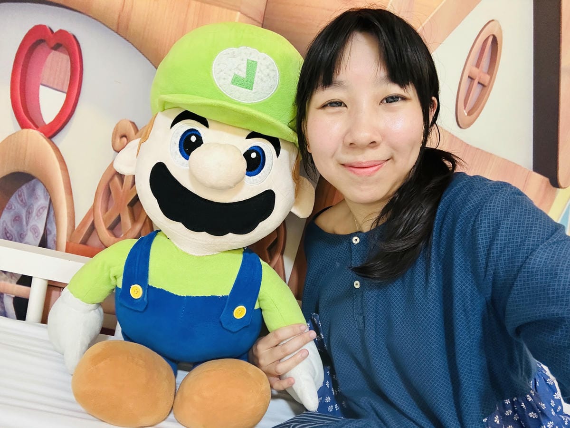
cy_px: 214
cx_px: 285
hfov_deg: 73.9
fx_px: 379
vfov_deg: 58.9
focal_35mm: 23
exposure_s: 1/60
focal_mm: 2.69
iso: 250
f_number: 1.9
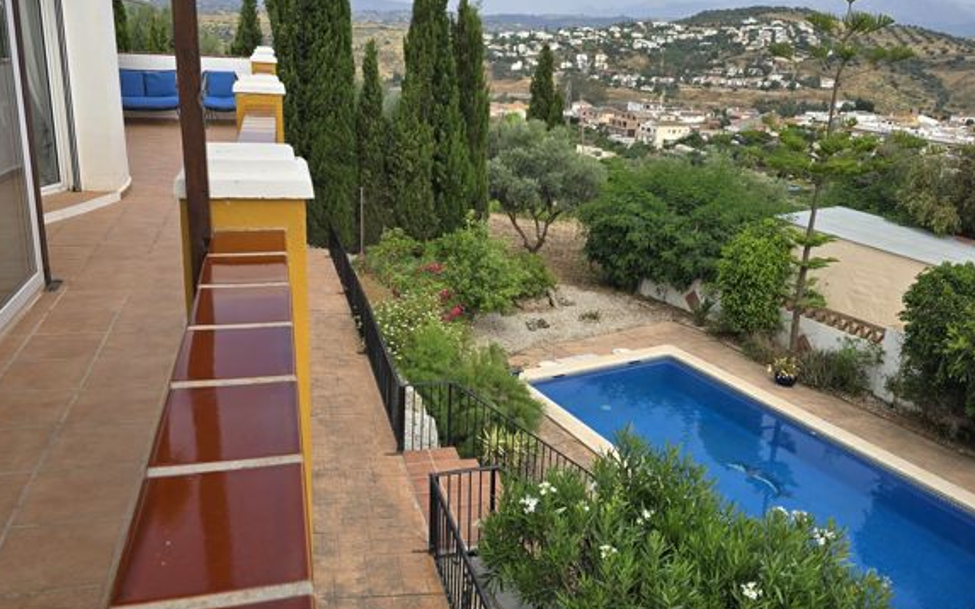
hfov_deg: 62.9
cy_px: 281
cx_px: 503
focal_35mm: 30
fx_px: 797
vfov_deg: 41.8
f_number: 1.7
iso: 12
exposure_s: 1/568
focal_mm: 6.3
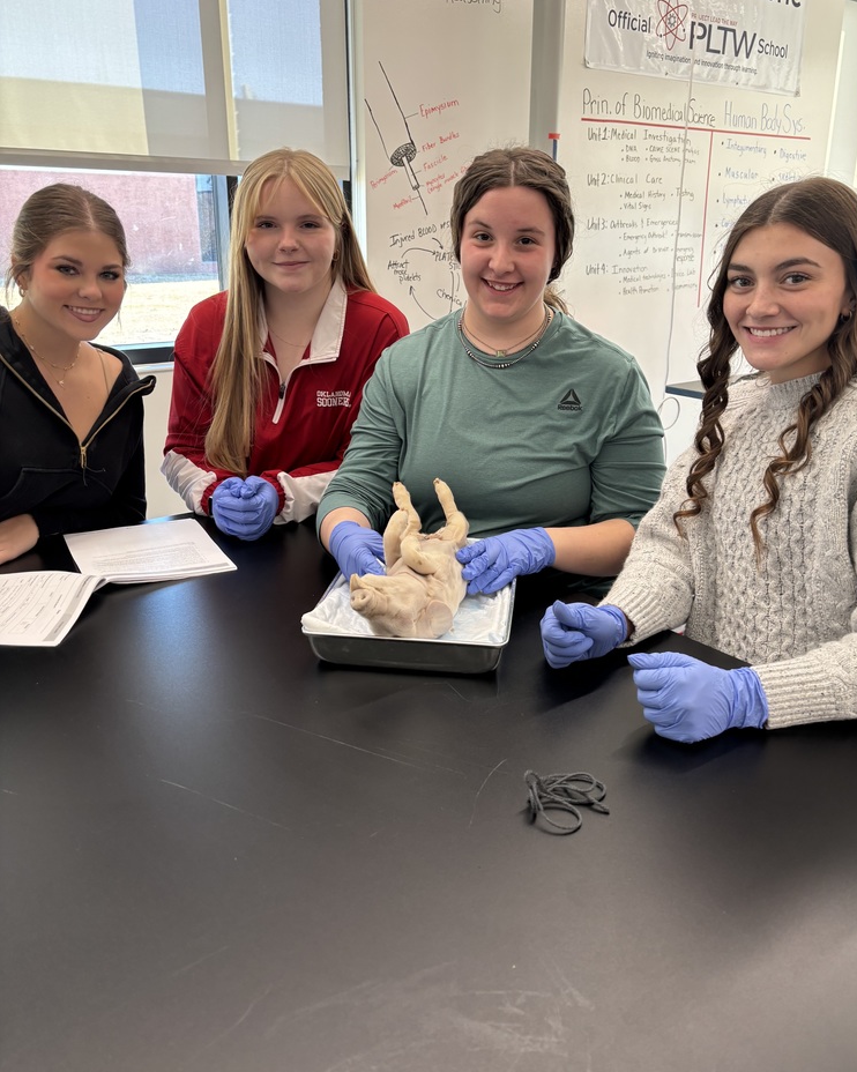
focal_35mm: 28
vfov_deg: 62.2
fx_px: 888
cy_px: 508
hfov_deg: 51.5
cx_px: 442
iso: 100
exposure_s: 1/60
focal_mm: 5.96
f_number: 1.6
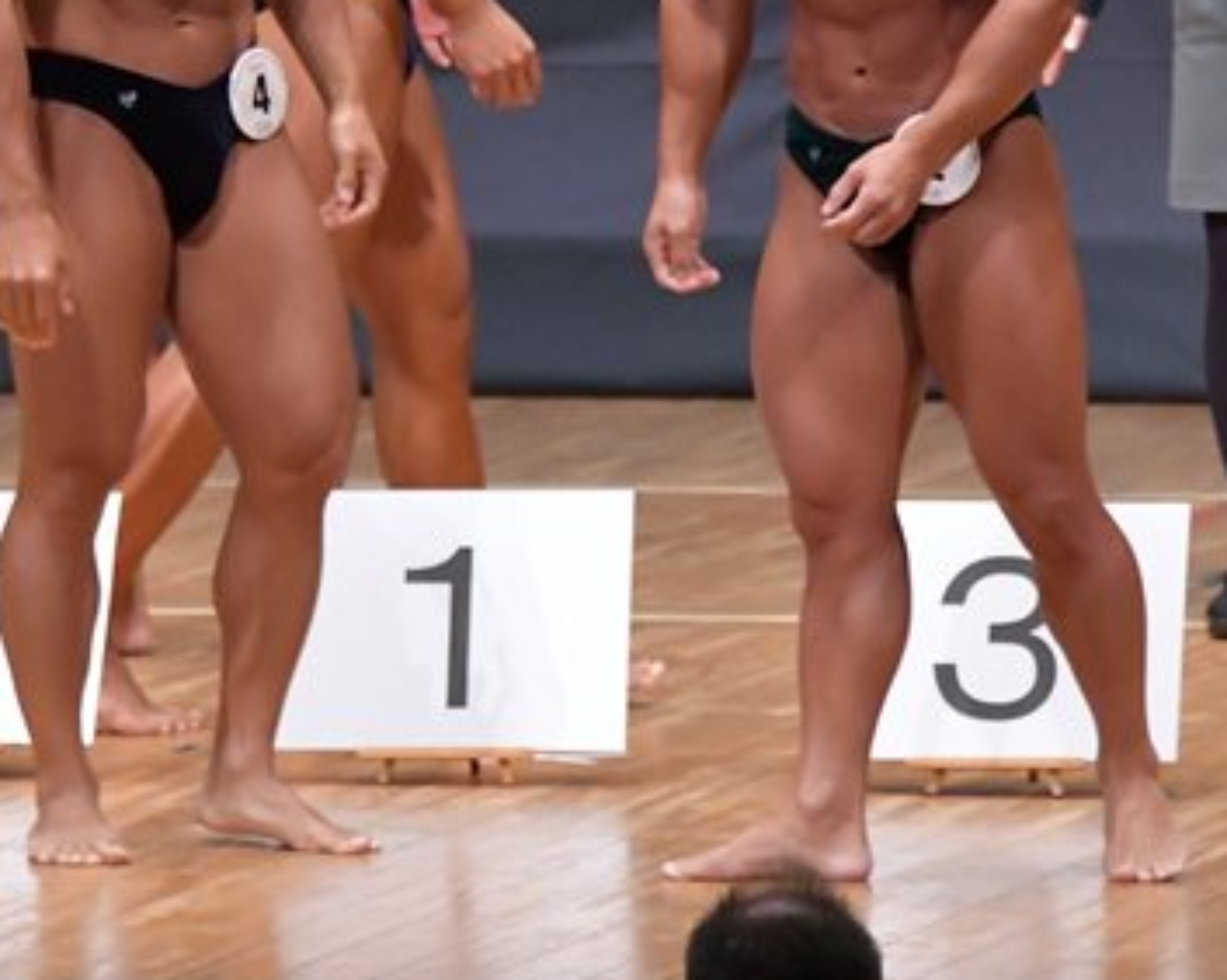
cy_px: 94
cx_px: 443
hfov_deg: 3.5
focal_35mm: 556
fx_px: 20180
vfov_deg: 2.8
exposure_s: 1/400
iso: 8000
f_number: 5.6
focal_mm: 180
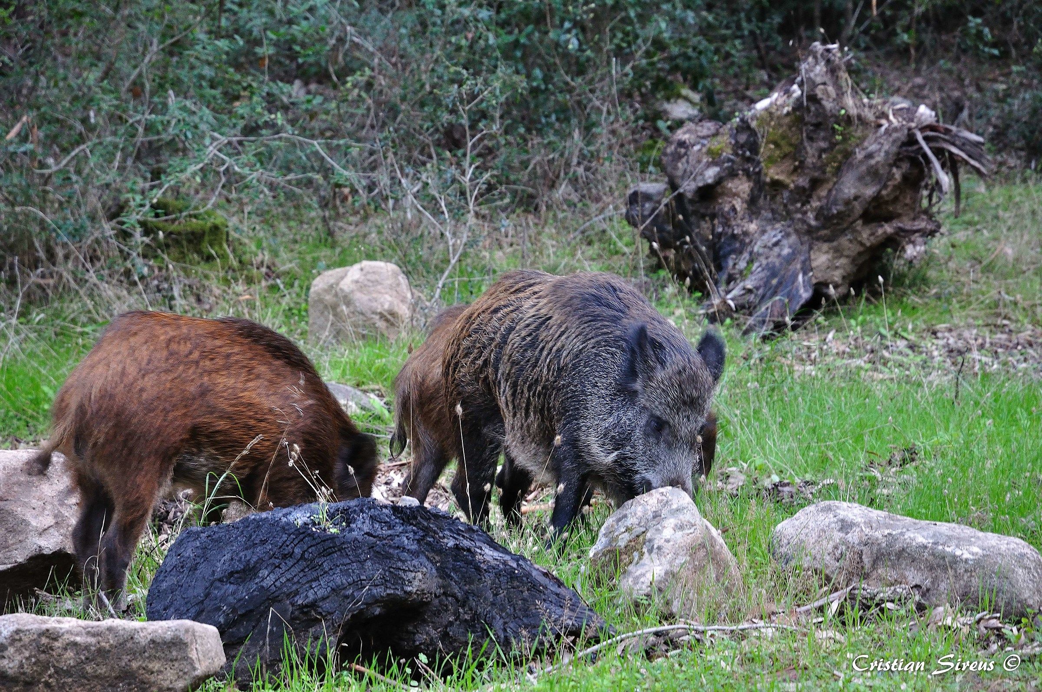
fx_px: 3686
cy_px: 346
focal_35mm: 128
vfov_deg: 10.7
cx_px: 521
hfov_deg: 16.1
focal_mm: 85
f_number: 5.6
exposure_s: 1/15
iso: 800
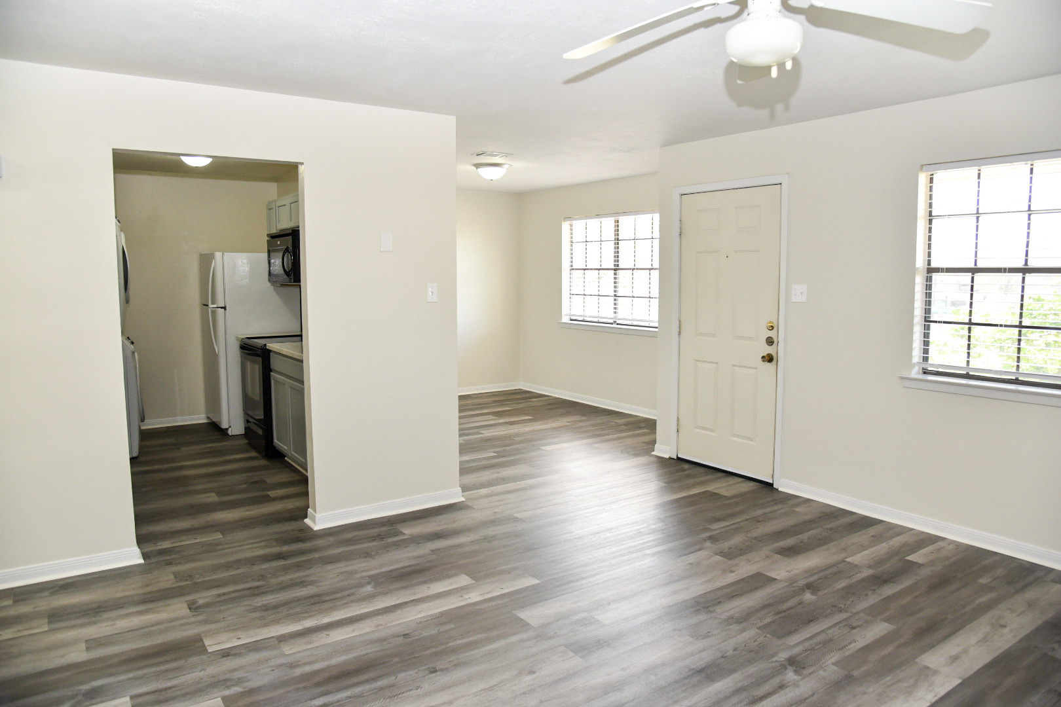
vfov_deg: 53.1
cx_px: 530
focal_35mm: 24
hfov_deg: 73.7
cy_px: 354
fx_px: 707
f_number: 5.6
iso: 800
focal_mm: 24
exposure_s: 1/125
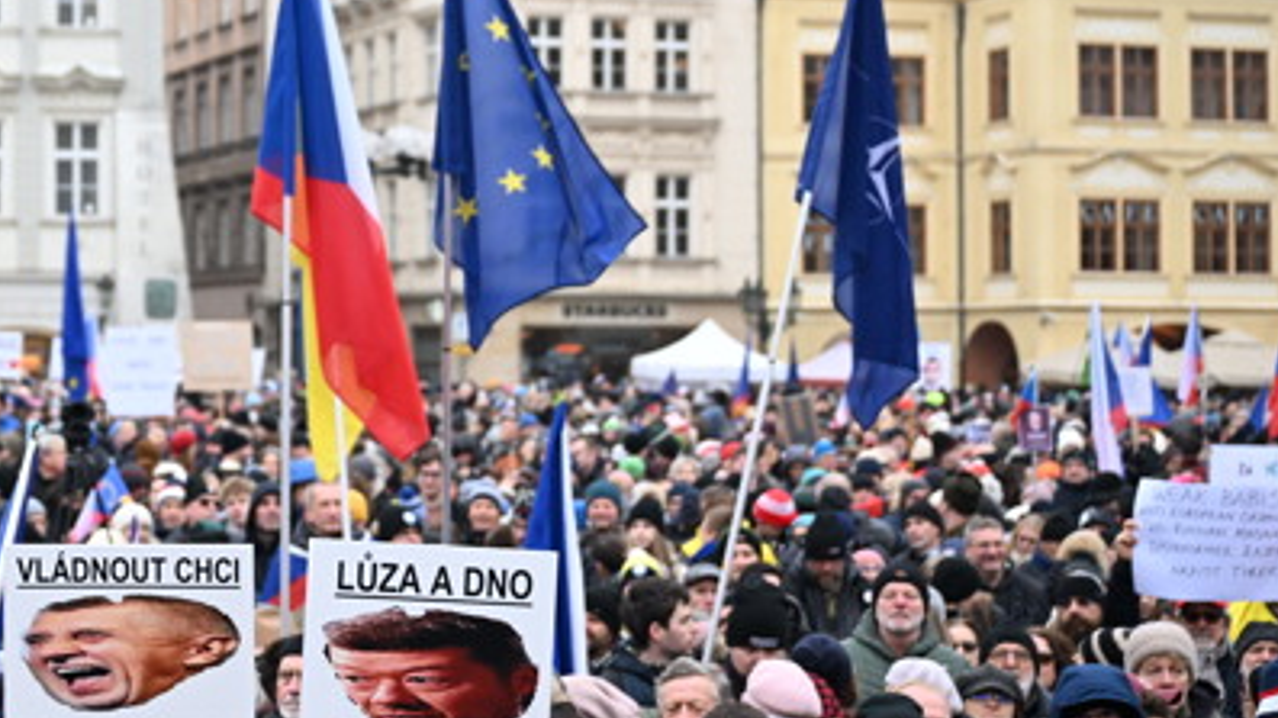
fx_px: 2778
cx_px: 254
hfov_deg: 25.5
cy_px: 280
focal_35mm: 82
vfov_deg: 14.7
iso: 1250
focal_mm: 45
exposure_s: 1/1600
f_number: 2.8
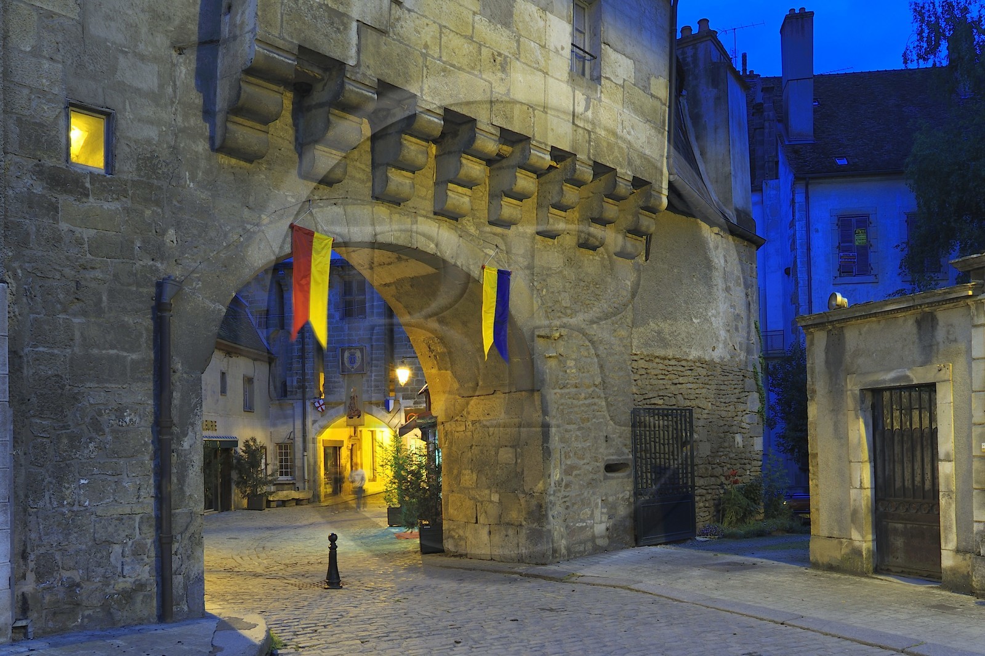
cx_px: 492
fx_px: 656
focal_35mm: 24
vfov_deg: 53.1
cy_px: 328
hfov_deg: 73.8
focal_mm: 24
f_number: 6.7
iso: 200
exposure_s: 1.6
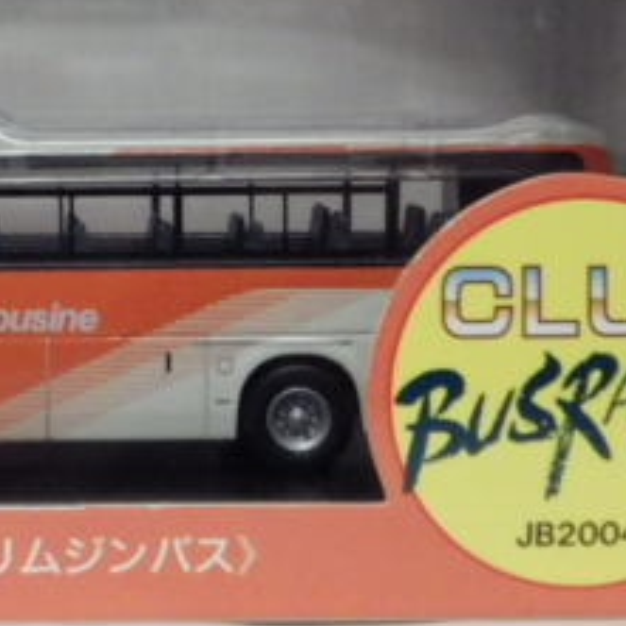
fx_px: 2148
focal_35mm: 105
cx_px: -51
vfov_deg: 16.5
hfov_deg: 16.1
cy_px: 187
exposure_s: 1/45
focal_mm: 7.4
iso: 800
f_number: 3.6
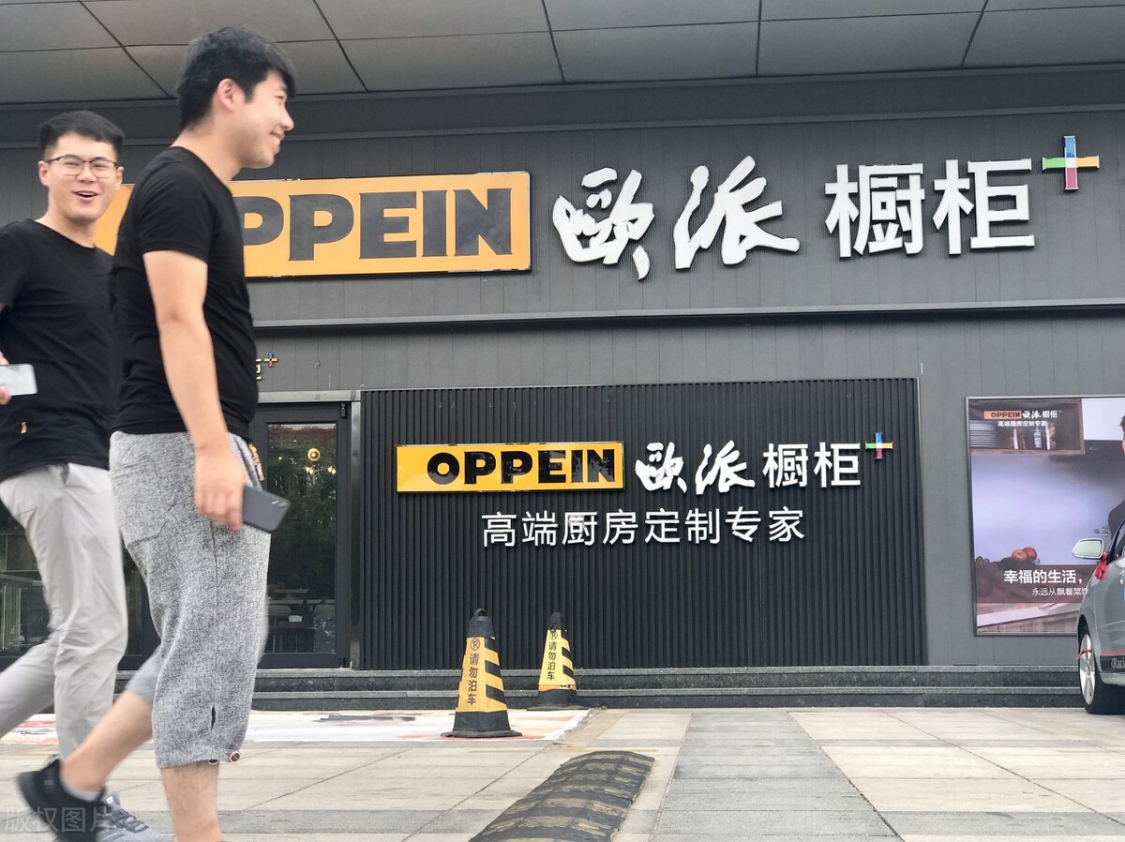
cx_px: 562
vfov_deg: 25.6
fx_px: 1851
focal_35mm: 57
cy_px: 421
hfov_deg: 33.8
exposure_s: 1/143
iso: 20
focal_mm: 6.6
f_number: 2.8
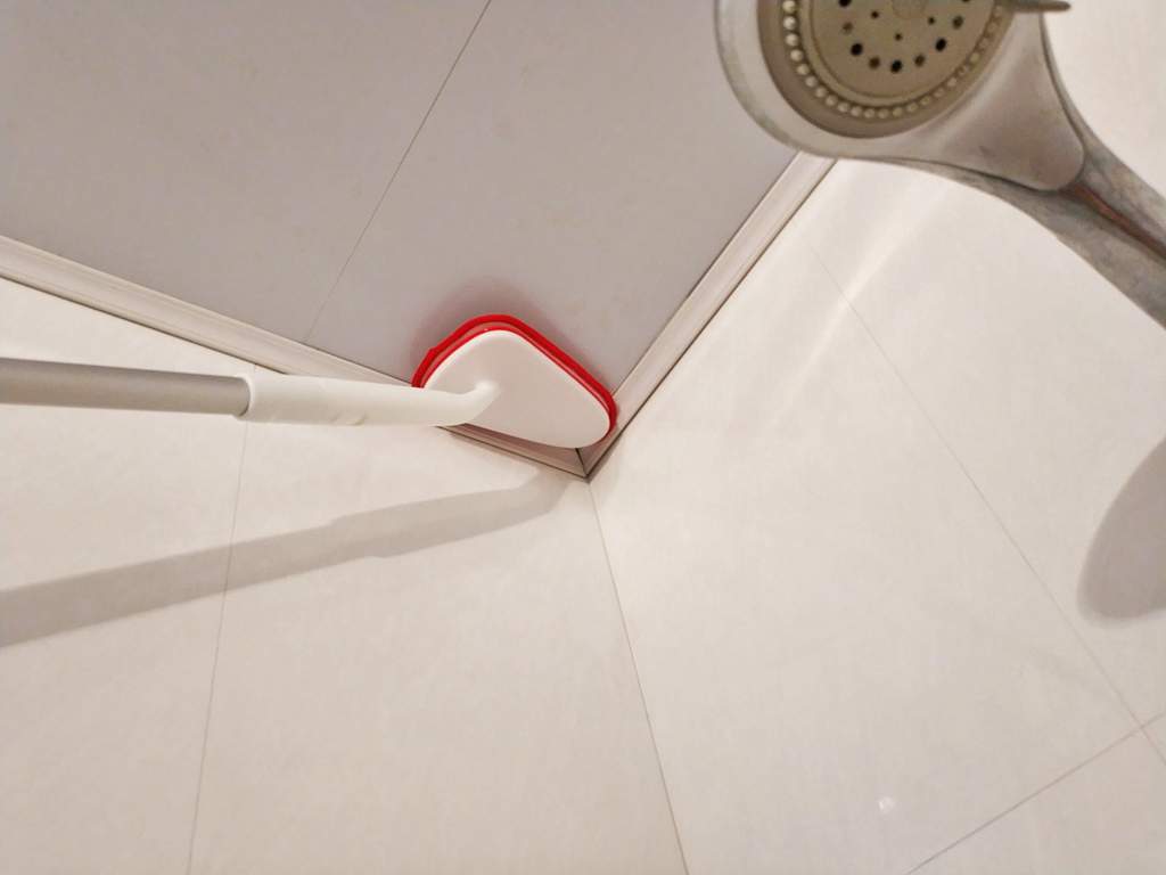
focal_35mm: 32
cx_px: 583
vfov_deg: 44.2
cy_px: 438
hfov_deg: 56.8
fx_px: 1078
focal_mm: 4.5
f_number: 2
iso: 350
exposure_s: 1/25
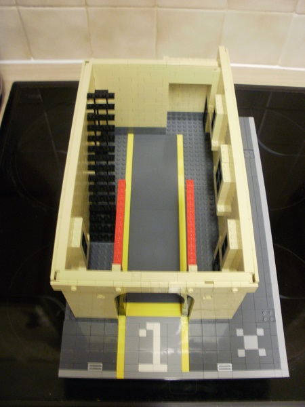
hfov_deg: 39.7
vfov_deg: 51.4
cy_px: 204
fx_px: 423
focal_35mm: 36
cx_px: 152
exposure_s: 1/2
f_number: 3.5
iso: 200
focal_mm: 6.3
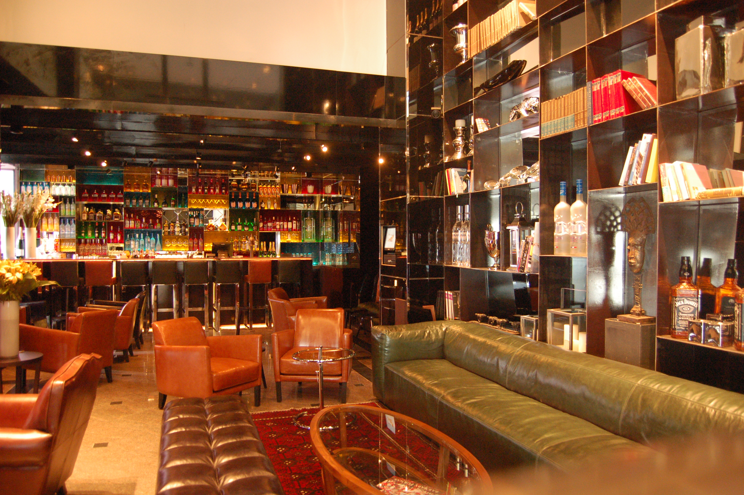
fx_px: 558
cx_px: 372
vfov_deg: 47.8
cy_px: 248
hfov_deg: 67.4
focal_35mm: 27
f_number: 3.5
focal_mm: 18
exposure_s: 1/10
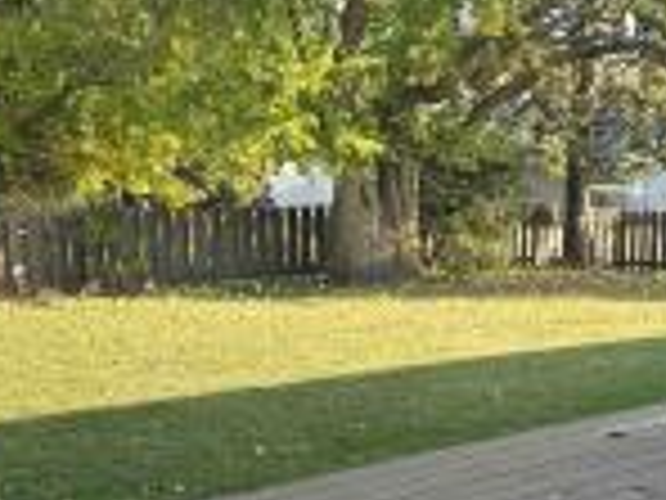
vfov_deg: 23.5
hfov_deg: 30.8
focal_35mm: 62
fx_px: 1193
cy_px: 351
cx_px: 472
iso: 12
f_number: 1.7
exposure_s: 1/197
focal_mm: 6.3
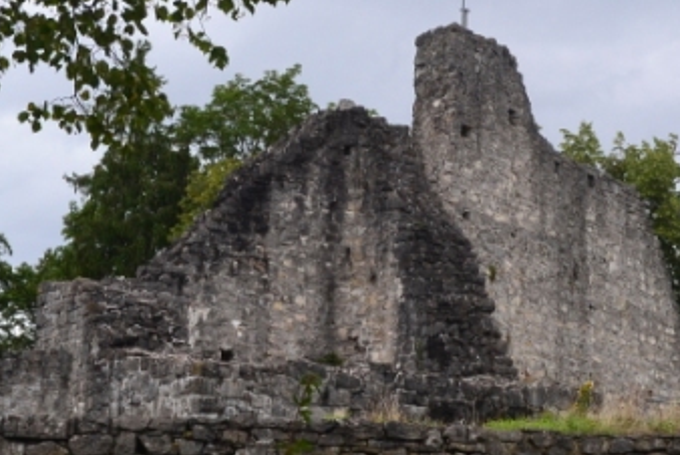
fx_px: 2231
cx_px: 366
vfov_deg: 11.6
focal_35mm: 118
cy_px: 220
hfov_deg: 17.3
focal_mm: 26
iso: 400
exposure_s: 1/200
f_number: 10
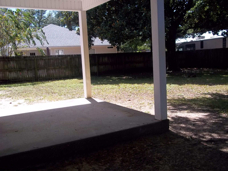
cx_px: 114
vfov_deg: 39.7
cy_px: 86
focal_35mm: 36
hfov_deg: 51.4
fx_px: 237
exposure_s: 1/400
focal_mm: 6.5
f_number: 3.1
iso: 80
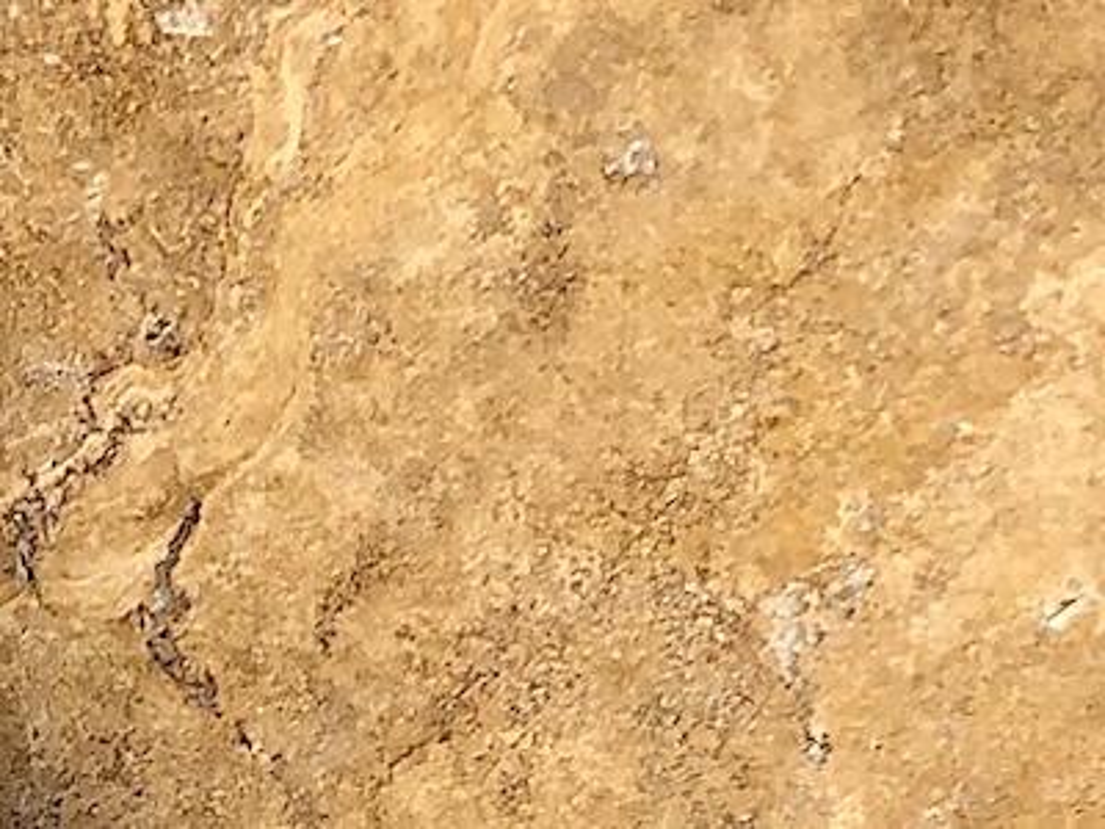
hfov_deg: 63.4
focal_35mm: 28
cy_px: 414
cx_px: 552
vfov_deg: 49.7
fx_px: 894
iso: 20
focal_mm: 4
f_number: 1.8
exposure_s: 1/1279
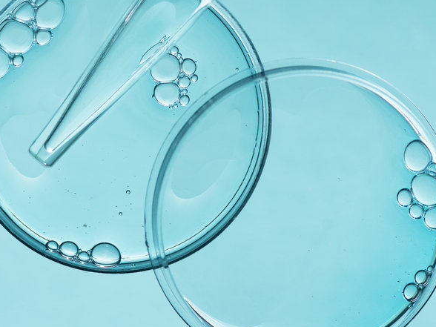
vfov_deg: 5.6
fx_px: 3323
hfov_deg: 7.5
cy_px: 144
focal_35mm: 264
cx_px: 230
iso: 100
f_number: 10
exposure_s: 1/250
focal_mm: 105
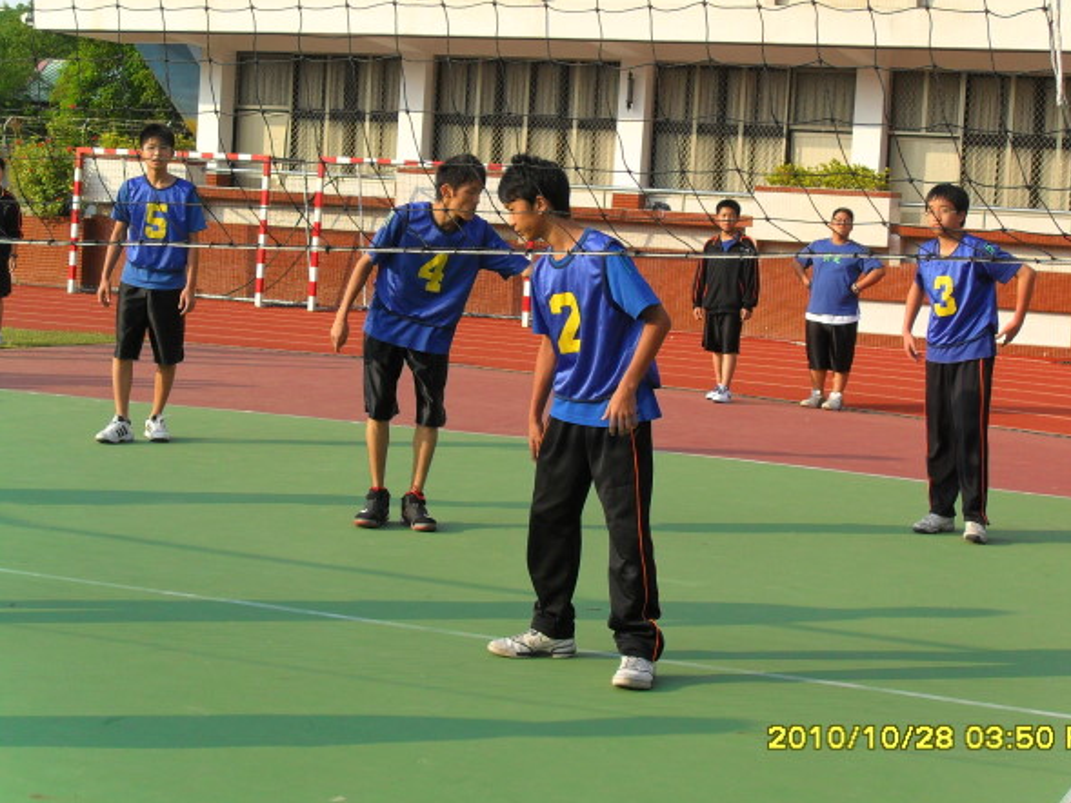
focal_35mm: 76
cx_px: 580
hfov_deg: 25.6
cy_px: 385
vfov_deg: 19.4
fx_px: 2352
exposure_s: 1/500
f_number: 4
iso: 100
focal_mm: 12.3
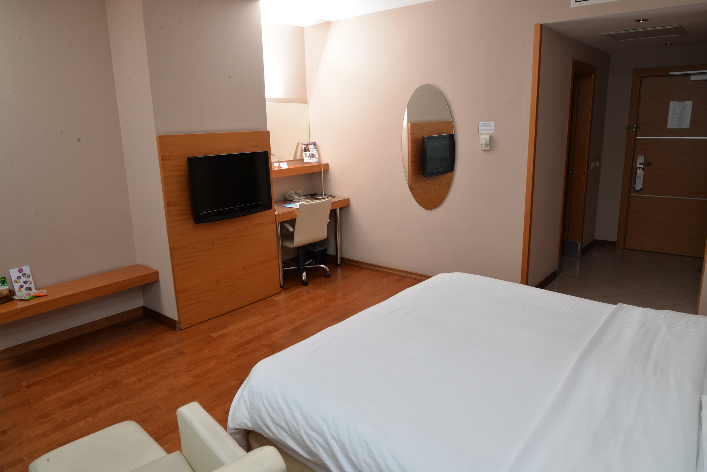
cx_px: 354
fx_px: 471
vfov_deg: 53.2
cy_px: 236
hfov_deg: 73.7
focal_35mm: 24
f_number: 14
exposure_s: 1/80
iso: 500
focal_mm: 24
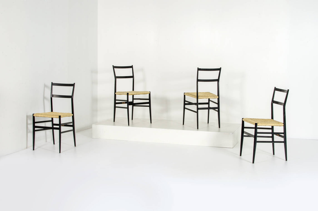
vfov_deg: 25.6
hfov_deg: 37.9
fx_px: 463
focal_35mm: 52
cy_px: 106
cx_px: 159
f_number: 22
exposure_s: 1/160
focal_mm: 35
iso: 125
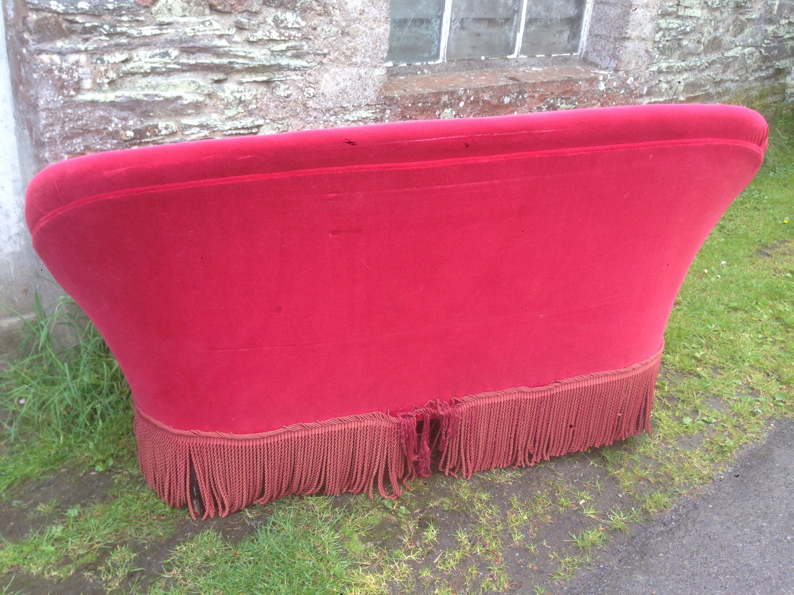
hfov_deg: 55.4
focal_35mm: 33
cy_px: 298
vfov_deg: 42.9
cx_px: 397
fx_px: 757
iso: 50
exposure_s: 1/124
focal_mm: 4.12
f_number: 2.4
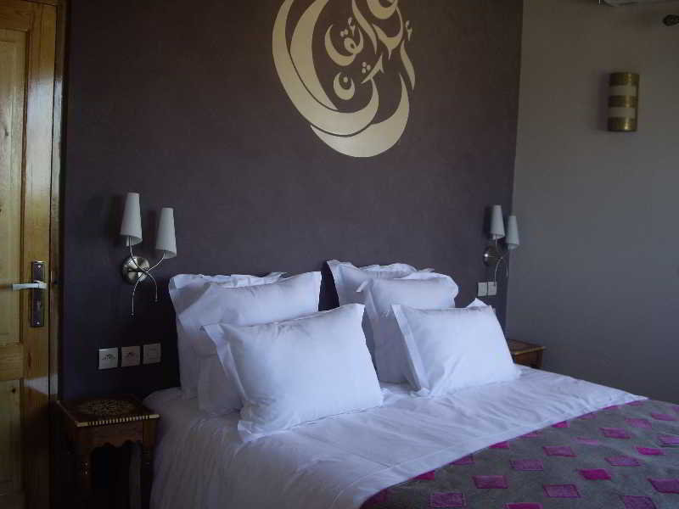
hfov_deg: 49.0
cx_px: 340
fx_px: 745
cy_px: 254
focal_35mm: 38
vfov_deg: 37.7
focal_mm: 7.9
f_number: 2.8
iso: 100
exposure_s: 1/80
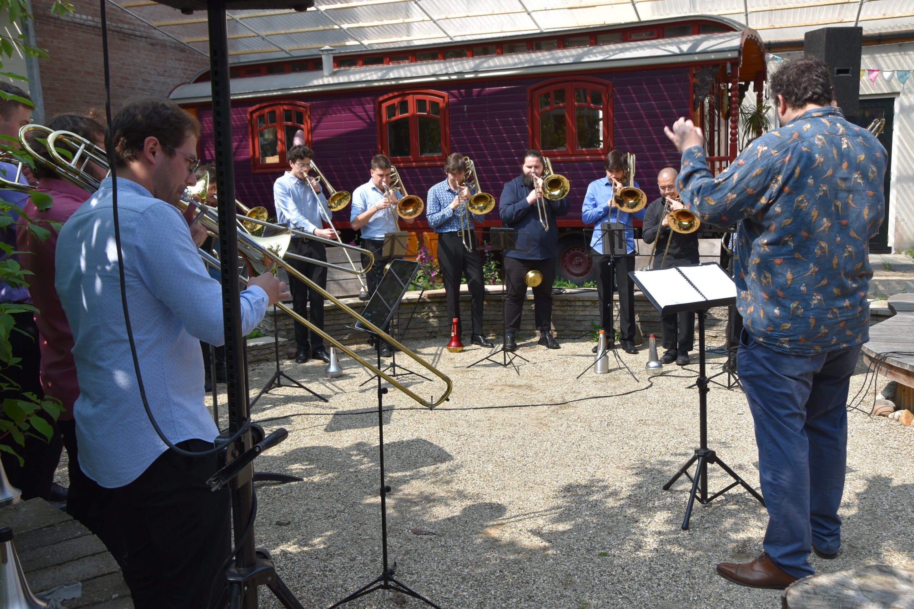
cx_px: 457
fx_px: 914
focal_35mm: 36
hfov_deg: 53.1
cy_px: 304
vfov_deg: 36.9
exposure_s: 1/320
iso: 200
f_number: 9
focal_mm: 24
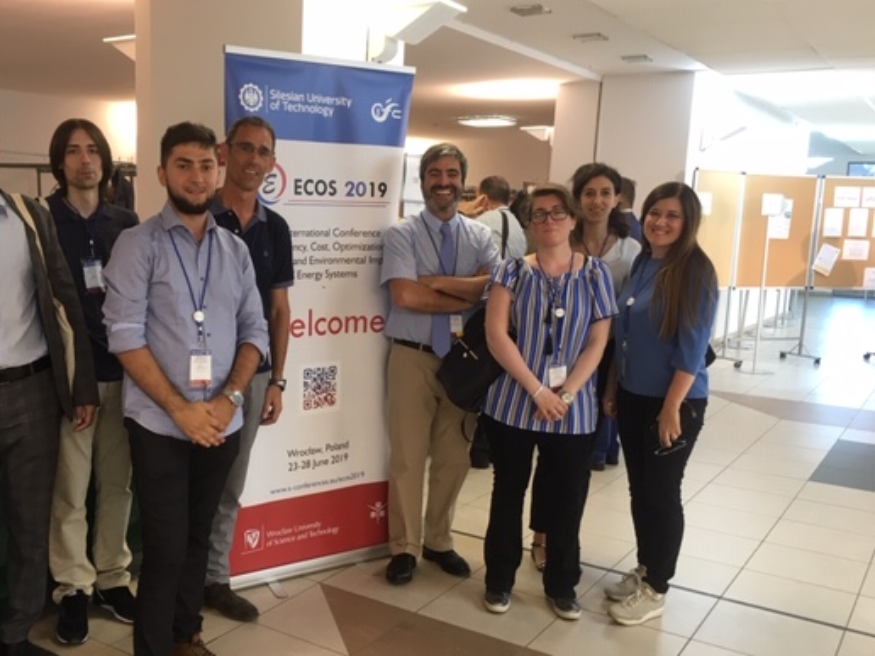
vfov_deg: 39.6
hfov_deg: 50.9
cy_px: 376
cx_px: 334
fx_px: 910
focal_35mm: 36
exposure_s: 1/33
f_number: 2.2
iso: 64
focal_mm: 4.15
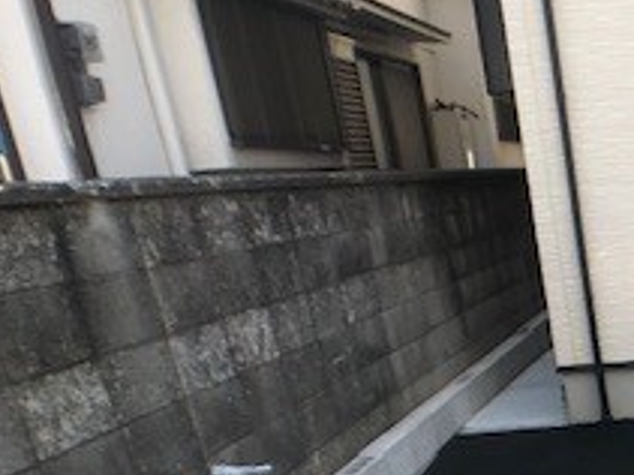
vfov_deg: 16.0
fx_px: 1556
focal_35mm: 85
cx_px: 949
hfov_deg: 19.9
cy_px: 697
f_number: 1.8
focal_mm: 4
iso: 20
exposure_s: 1/506
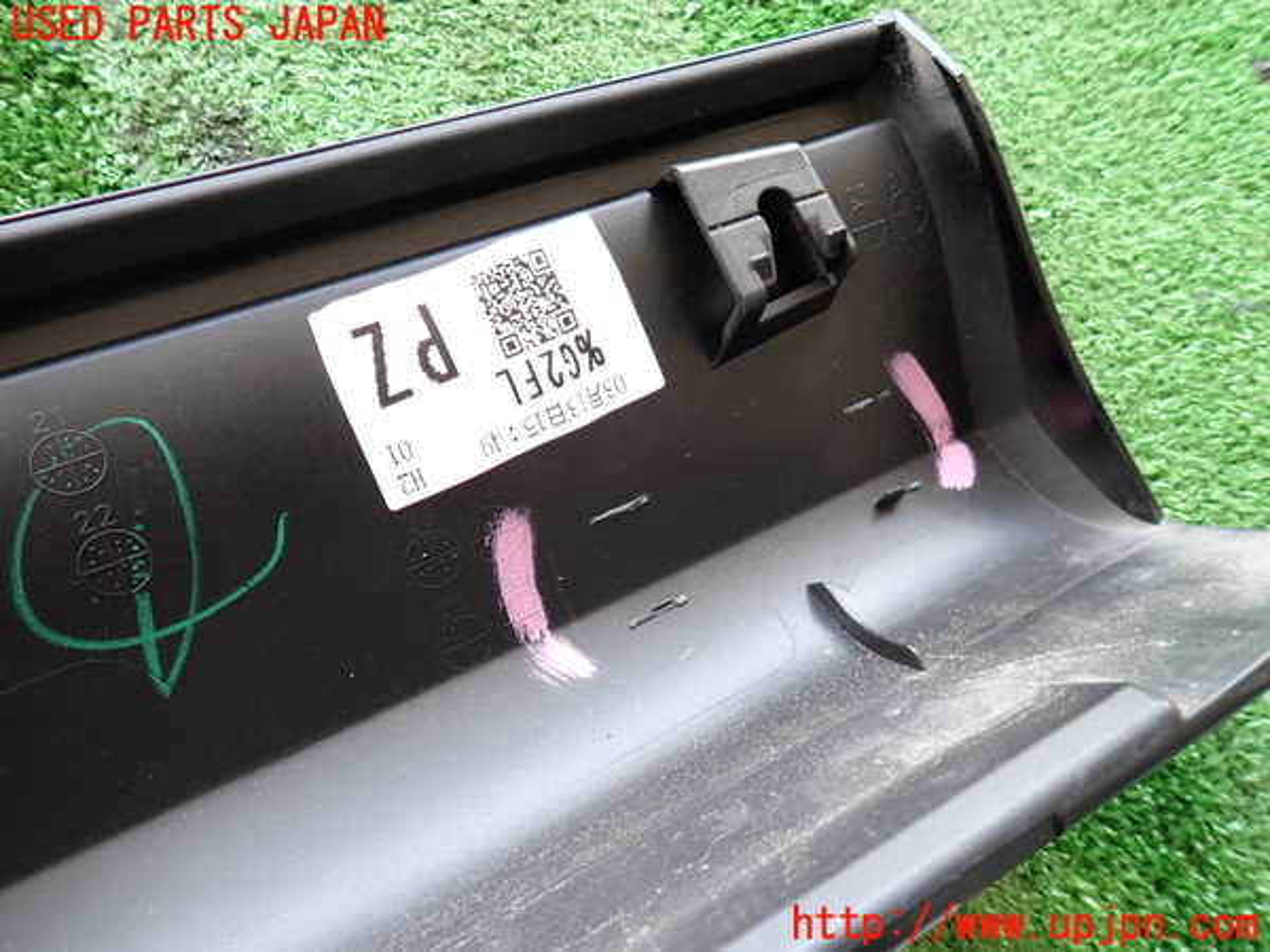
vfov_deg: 54.9
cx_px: 635
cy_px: 476
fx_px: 917
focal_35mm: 25
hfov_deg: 69.4
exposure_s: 1/50
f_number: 2
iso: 200
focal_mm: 4.5
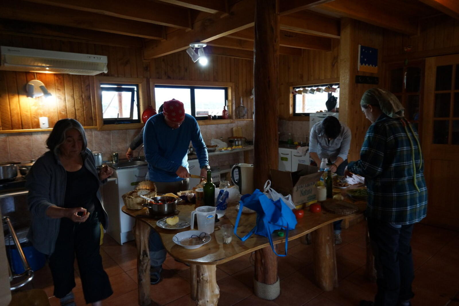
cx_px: 230
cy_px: 153
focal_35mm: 24
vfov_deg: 53.1
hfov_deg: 73.7
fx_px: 306
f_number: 4
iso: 800
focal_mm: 16
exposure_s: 1/60
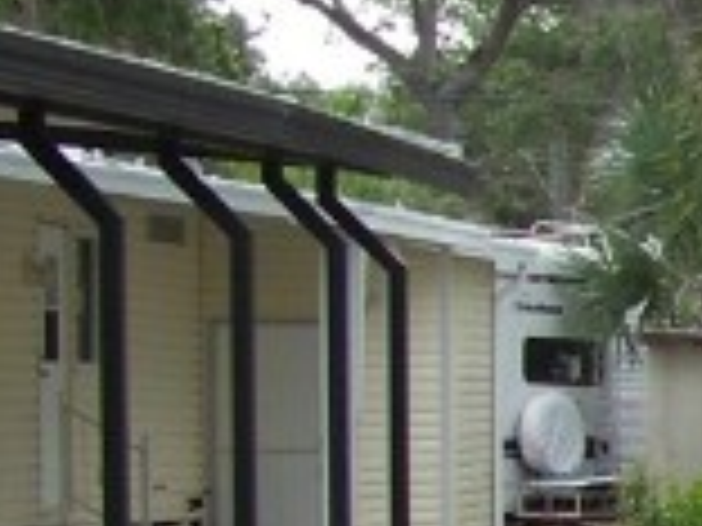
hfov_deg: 7.8
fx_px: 4806
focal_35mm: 237
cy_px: 787
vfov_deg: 6.2
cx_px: 1688
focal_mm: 5.85
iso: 67
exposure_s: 1/500
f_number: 2.8
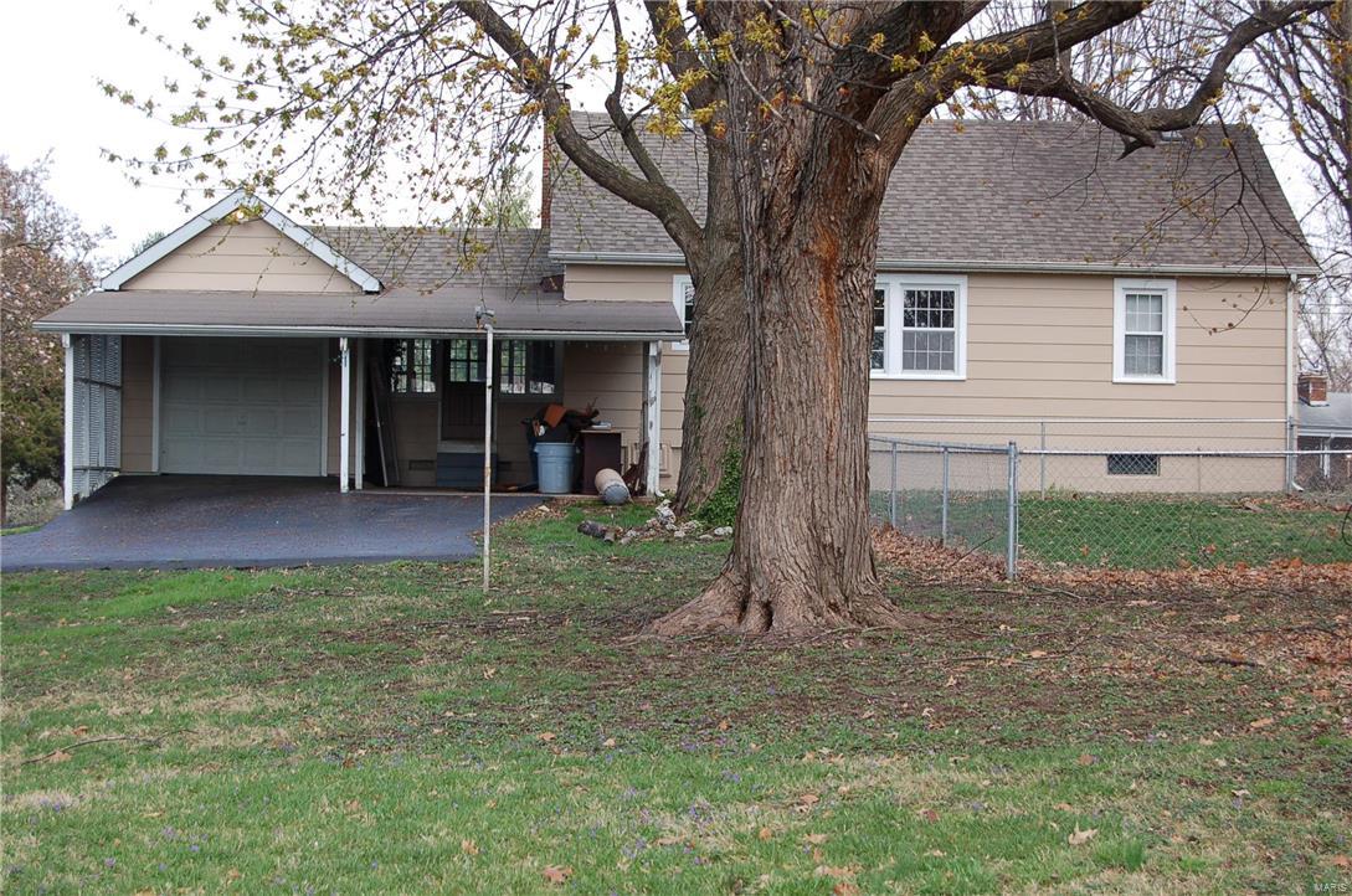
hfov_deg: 27.0
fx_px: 2812
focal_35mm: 75
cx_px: 676
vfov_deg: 18.1
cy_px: 448
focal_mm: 50
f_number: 7.1
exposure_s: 1/200
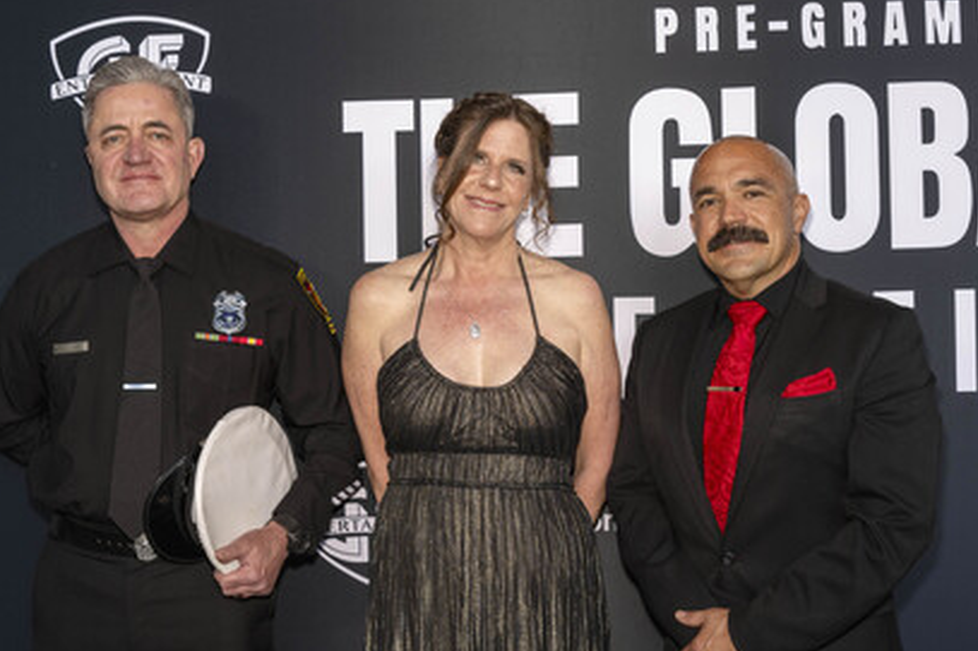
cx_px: 446
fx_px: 1113
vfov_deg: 32.6
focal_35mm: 41
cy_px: 305
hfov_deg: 47.4
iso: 800
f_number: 5.6
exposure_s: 1/200
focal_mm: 37
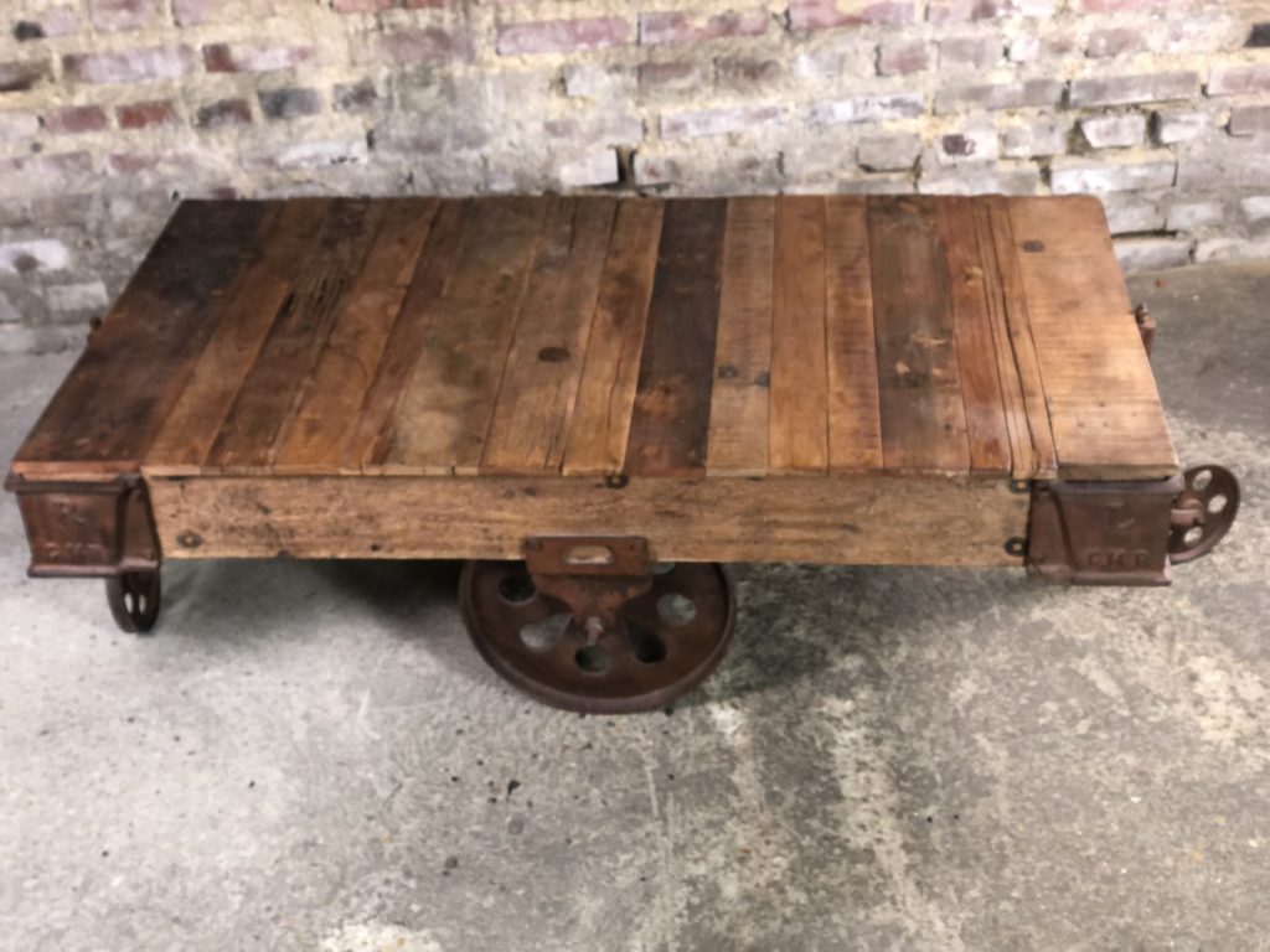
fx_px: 1908
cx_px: 635
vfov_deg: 28.0
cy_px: 476
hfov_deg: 36.8
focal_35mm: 52
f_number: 2.4
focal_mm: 6
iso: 160
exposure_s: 1/25
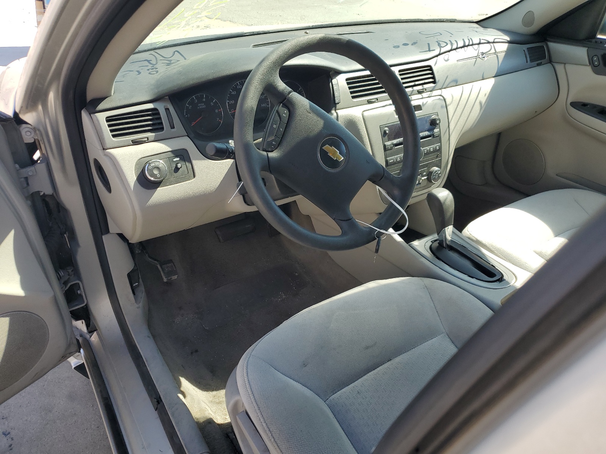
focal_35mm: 26
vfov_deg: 53.1
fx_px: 455
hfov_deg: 67.3
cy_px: 227
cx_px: 303
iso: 50
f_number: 1.5
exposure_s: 1/769
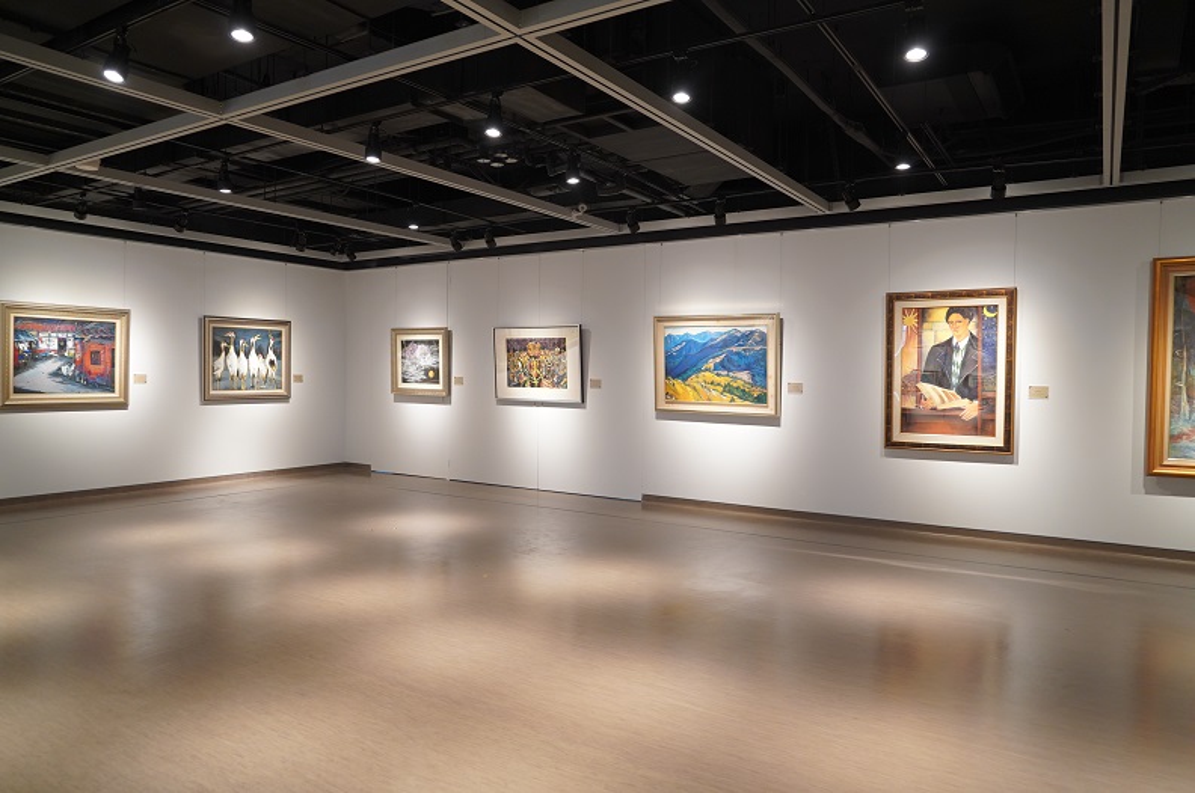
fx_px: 796
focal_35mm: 24
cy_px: 396
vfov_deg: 53.0
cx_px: 598
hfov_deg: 73.8
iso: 1250
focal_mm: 24
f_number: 4
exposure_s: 1/160
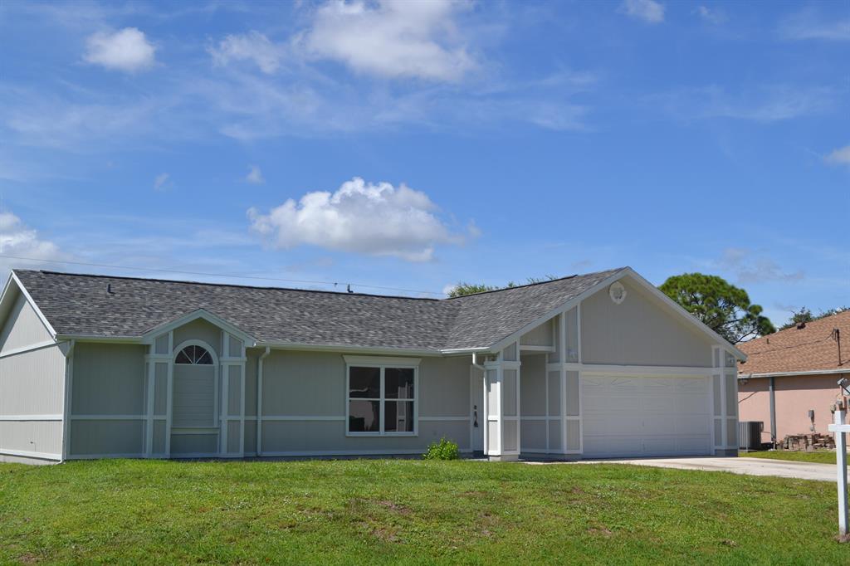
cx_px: 425
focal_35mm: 45
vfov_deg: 29.8
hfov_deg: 43.6
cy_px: 283
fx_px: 1062
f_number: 8
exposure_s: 1/250
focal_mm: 30
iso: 100
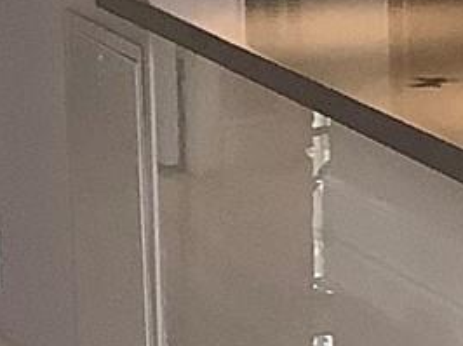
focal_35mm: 239
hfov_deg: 7.7
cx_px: 1111
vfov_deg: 6.1
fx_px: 3194
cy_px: -235
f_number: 2.4
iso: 80
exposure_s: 1/120
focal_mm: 3.3
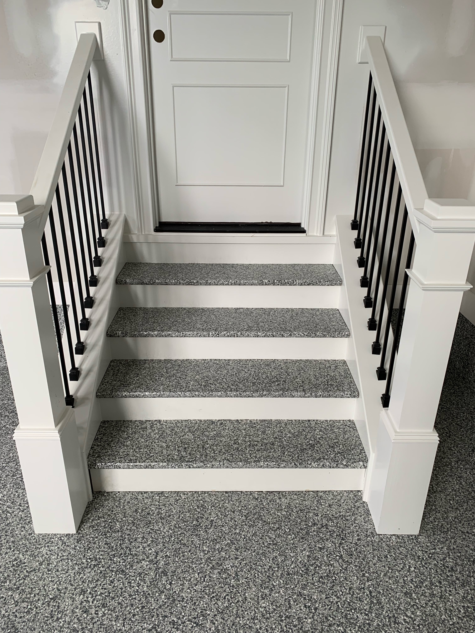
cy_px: 316
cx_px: 238
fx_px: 476
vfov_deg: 67.3
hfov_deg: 53.1
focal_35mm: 26
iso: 80
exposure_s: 1/121
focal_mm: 4.25
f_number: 1.8
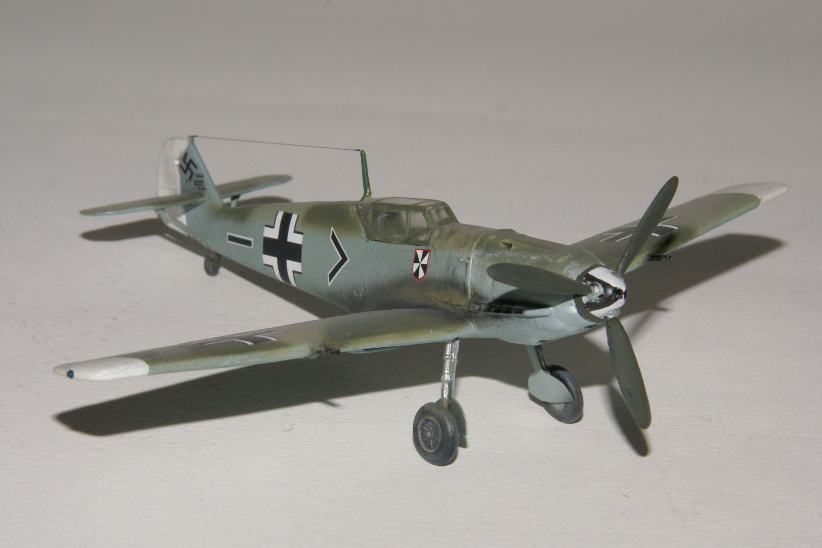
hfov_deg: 13.0
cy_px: 287
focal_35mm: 158
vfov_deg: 8.7
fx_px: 3607
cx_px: 394
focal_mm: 100
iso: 400
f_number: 22
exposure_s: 1/125
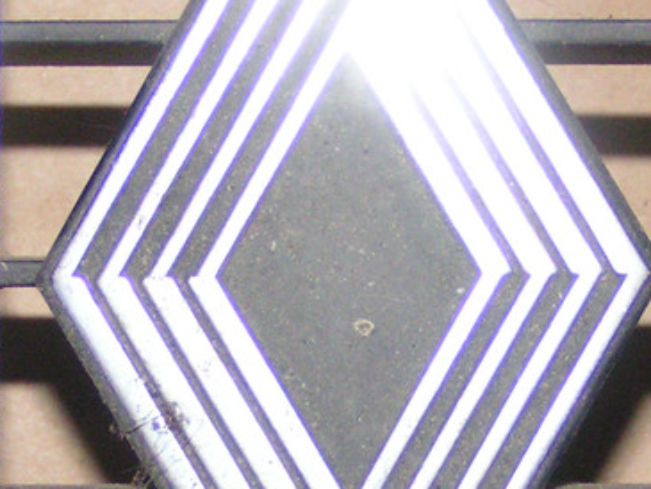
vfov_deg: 8.1
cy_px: 352
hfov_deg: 10.7
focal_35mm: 184
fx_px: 3462
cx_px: 372
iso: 200
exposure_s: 1/60
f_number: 3.2
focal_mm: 9.7
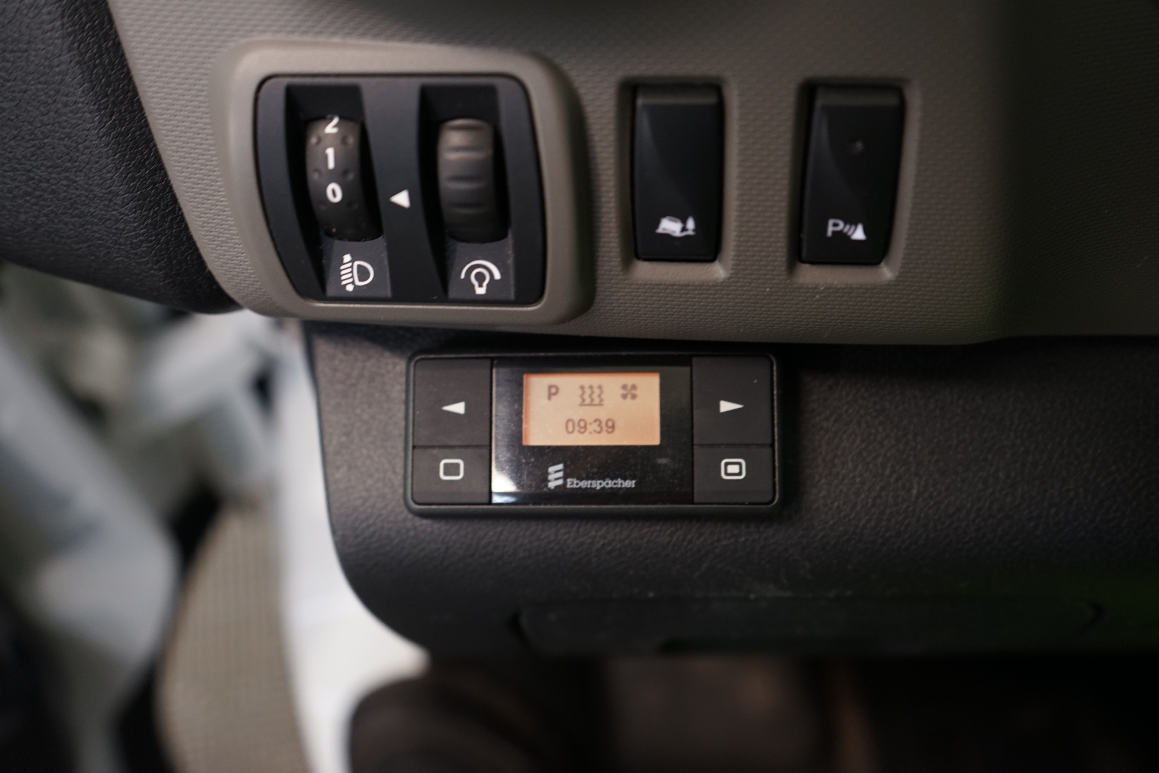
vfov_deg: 35.9
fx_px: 1191
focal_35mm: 37
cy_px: 386
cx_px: 580
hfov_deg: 51.9
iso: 640
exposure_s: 1/30
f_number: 4
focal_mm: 37
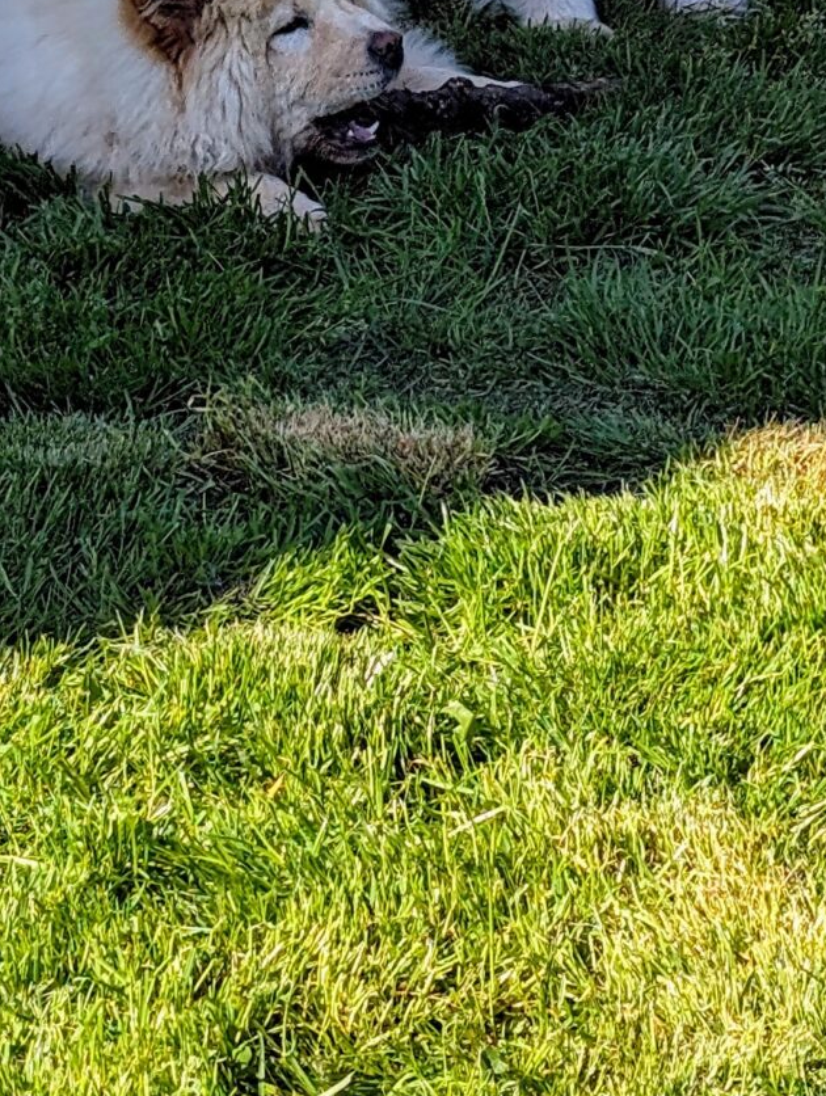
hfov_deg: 9.9
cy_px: -476
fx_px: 4758
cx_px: 585
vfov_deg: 12.6
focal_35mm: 150
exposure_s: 1/569
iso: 18
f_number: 1.68
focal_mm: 6.9
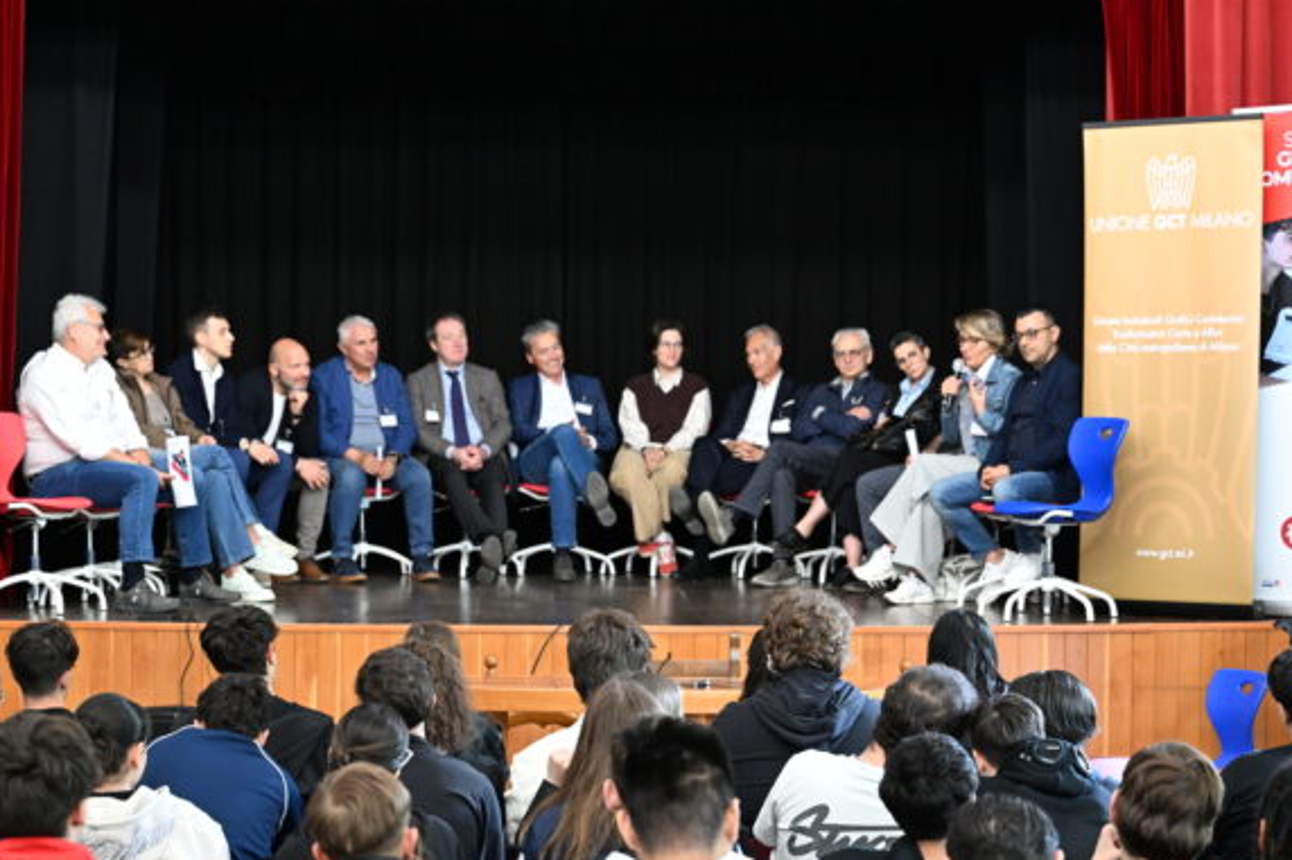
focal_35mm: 94
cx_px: 571
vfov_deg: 14.5
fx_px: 3372
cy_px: 562
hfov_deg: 21.7
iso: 3200
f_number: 4.5
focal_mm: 70
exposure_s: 1/50
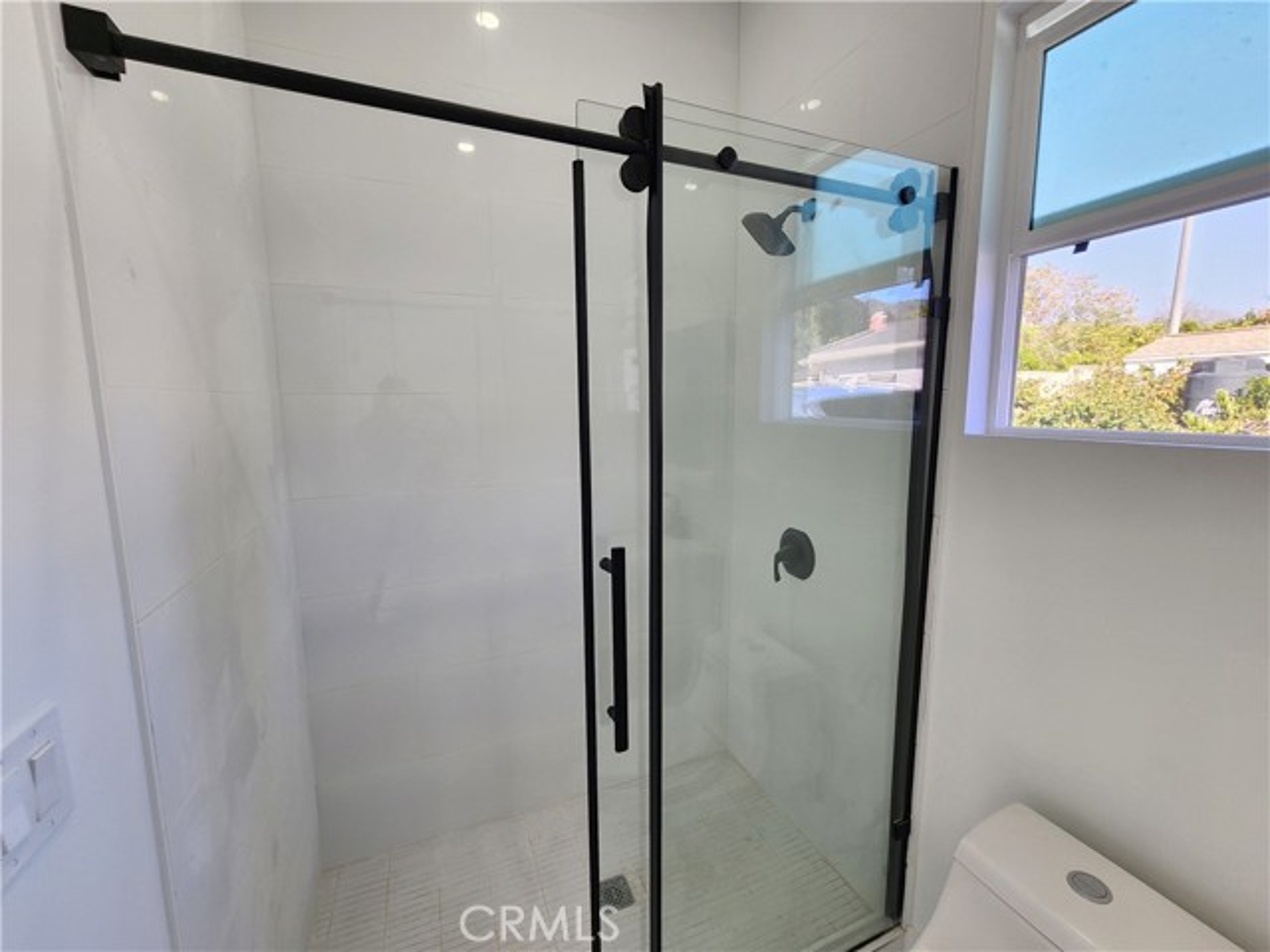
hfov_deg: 106.2
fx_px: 477
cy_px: 476
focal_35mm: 13
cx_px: 635
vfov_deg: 89.9
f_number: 2.2
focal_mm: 2.2
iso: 64
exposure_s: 1/60
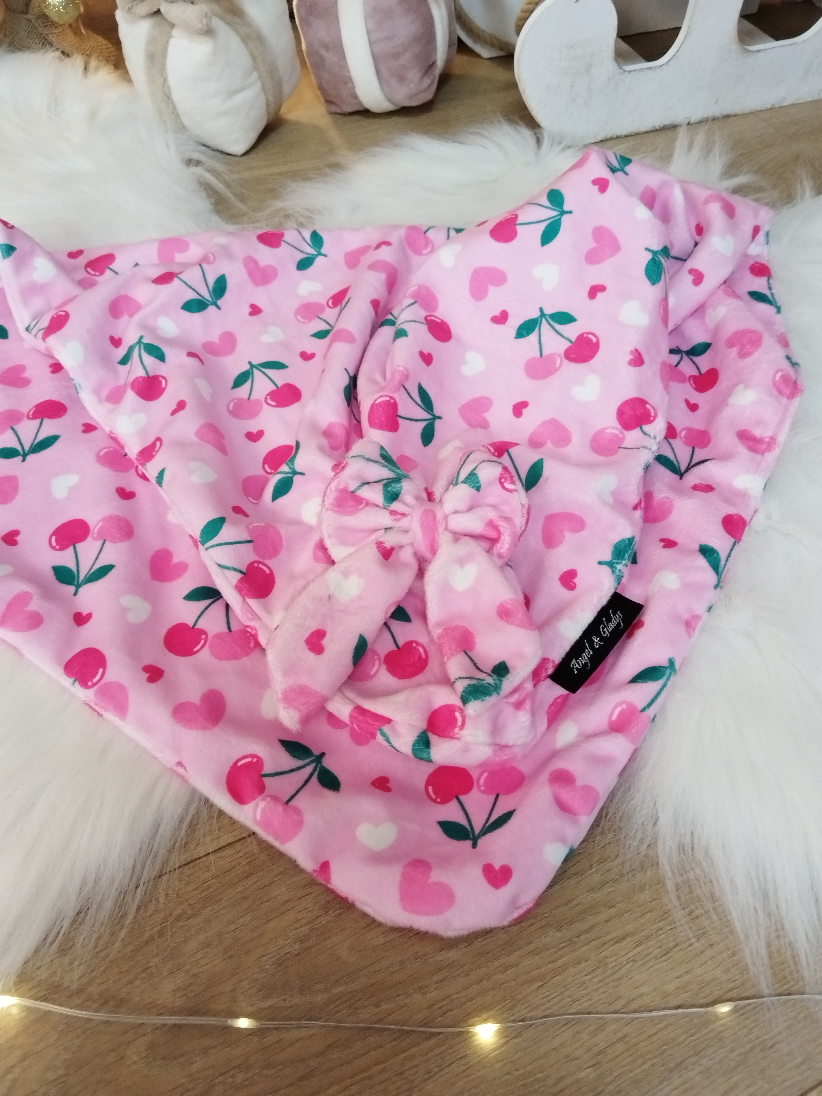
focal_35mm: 26
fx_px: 823
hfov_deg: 53.1
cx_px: 411
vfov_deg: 67.3
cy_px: 548
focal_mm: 4.95
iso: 800
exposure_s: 1/33.3
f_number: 1.9
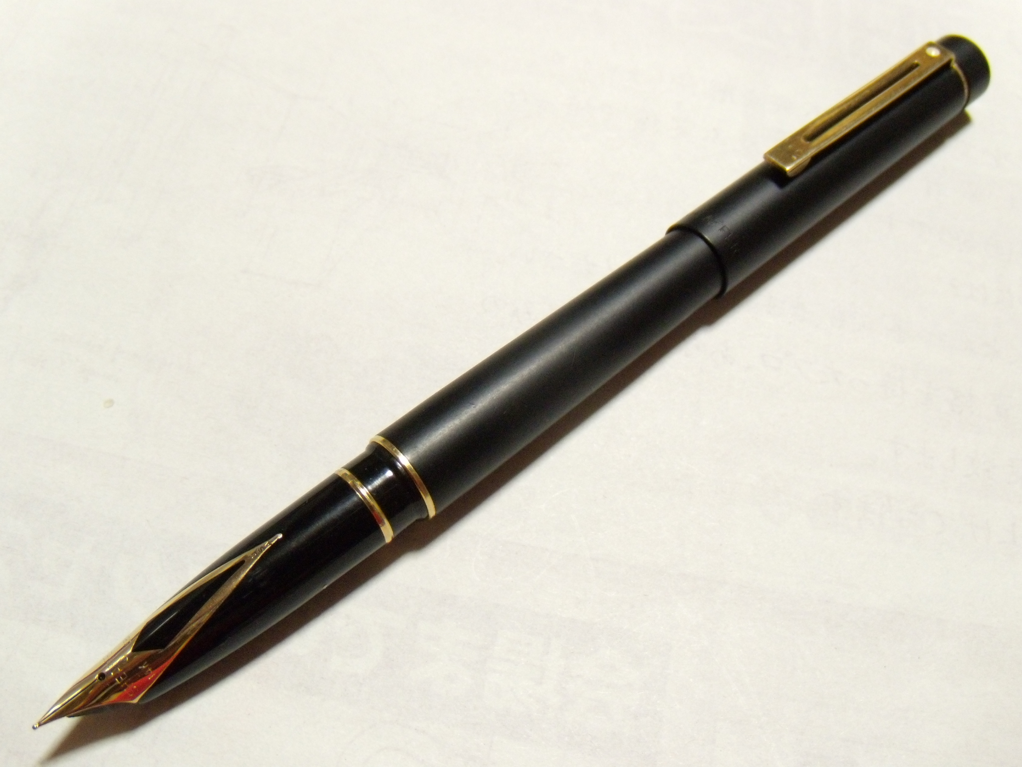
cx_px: 511
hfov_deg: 51.4
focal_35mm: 36
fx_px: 1063
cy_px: 384
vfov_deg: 39.7
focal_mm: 6.4
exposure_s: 1/15
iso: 400
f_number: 3.6
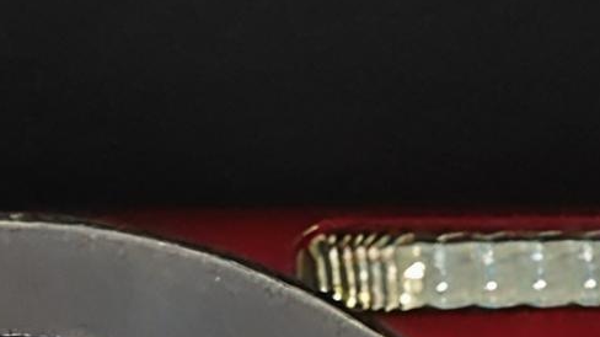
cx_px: -326
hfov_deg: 3.5
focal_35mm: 622
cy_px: 879
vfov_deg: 1.9
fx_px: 9891
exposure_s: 1/17
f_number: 2.4
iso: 500
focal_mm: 8.67
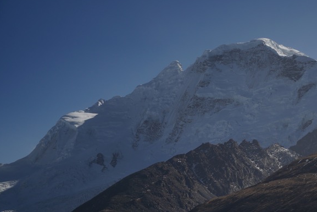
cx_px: 258
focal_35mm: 87
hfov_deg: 23.0
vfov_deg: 15.7
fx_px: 766
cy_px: 136
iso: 100
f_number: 3.5
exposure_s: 1/250
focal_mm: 49
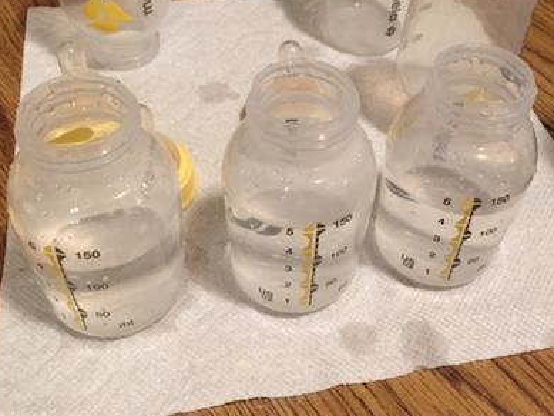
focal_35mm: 41
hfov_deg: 45.7
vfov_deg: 35.0
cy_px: 162
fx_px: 656
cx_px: 310
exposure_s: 1/30
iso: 200
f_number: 2.2
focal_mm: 4.15
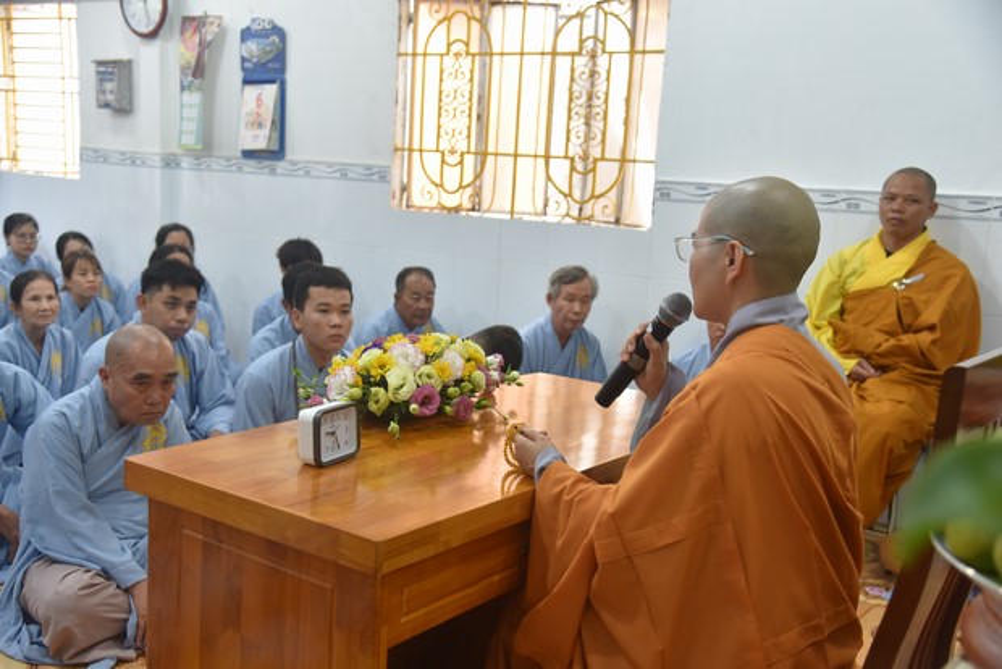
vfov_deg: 33.4
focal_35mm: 40
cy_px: 334
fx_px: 1114
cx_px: 501
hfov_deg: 48.4
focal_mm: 40
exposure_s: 1/60
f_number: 4
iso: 560
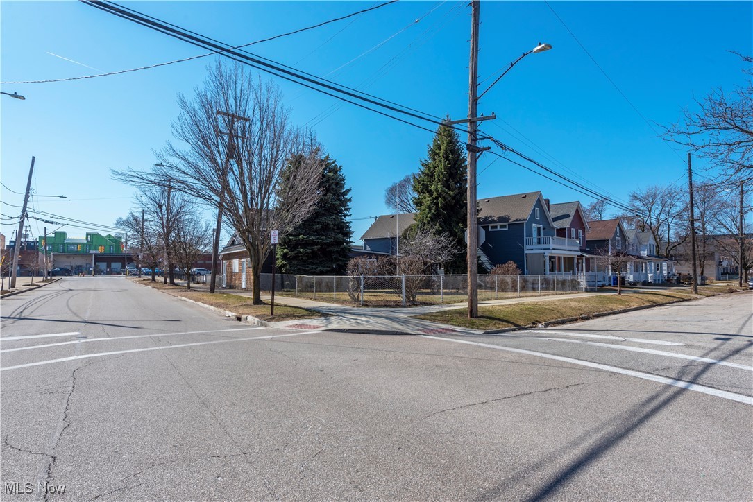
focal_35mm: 24
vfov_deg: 53.2
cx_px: 376
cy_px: 251
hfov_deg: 73.7
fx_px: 502
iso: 200
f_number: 9
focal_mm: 24
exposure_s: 1/640
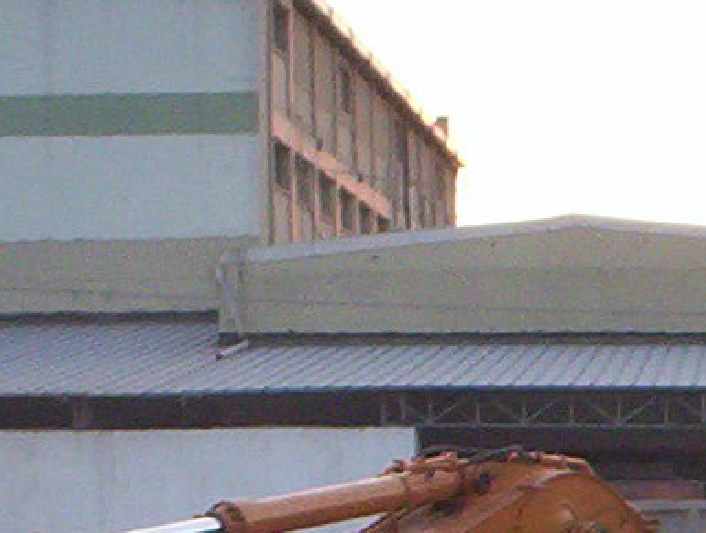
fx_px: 3293
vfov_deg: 8.9
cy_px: 945
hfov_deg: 12.1
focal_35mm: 161
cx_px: 761
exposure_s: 1/60
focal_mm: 4.99
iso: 140
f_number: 4.5
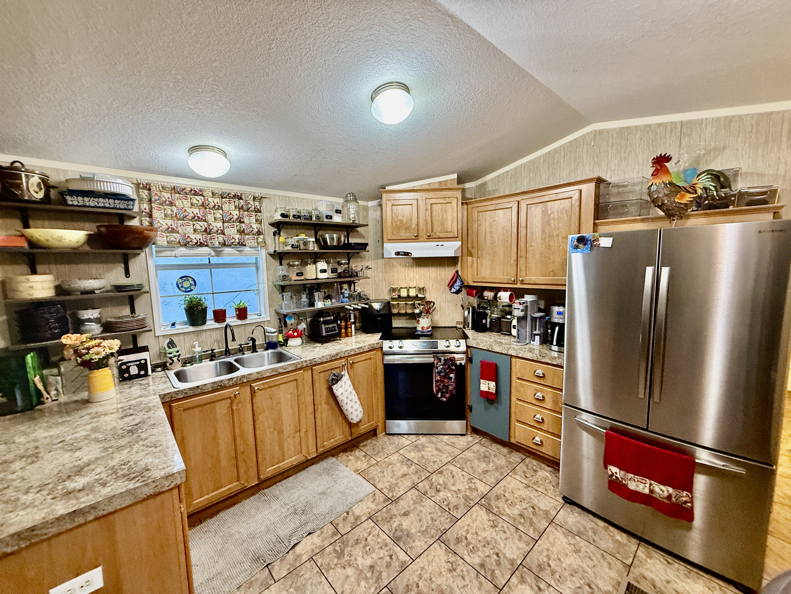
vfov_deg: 85.7
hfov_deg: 102.1
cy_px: 297
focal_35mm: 14
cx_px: 396
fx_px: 320
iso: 400
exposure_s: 1/60
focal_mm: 2.22
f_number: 2.2
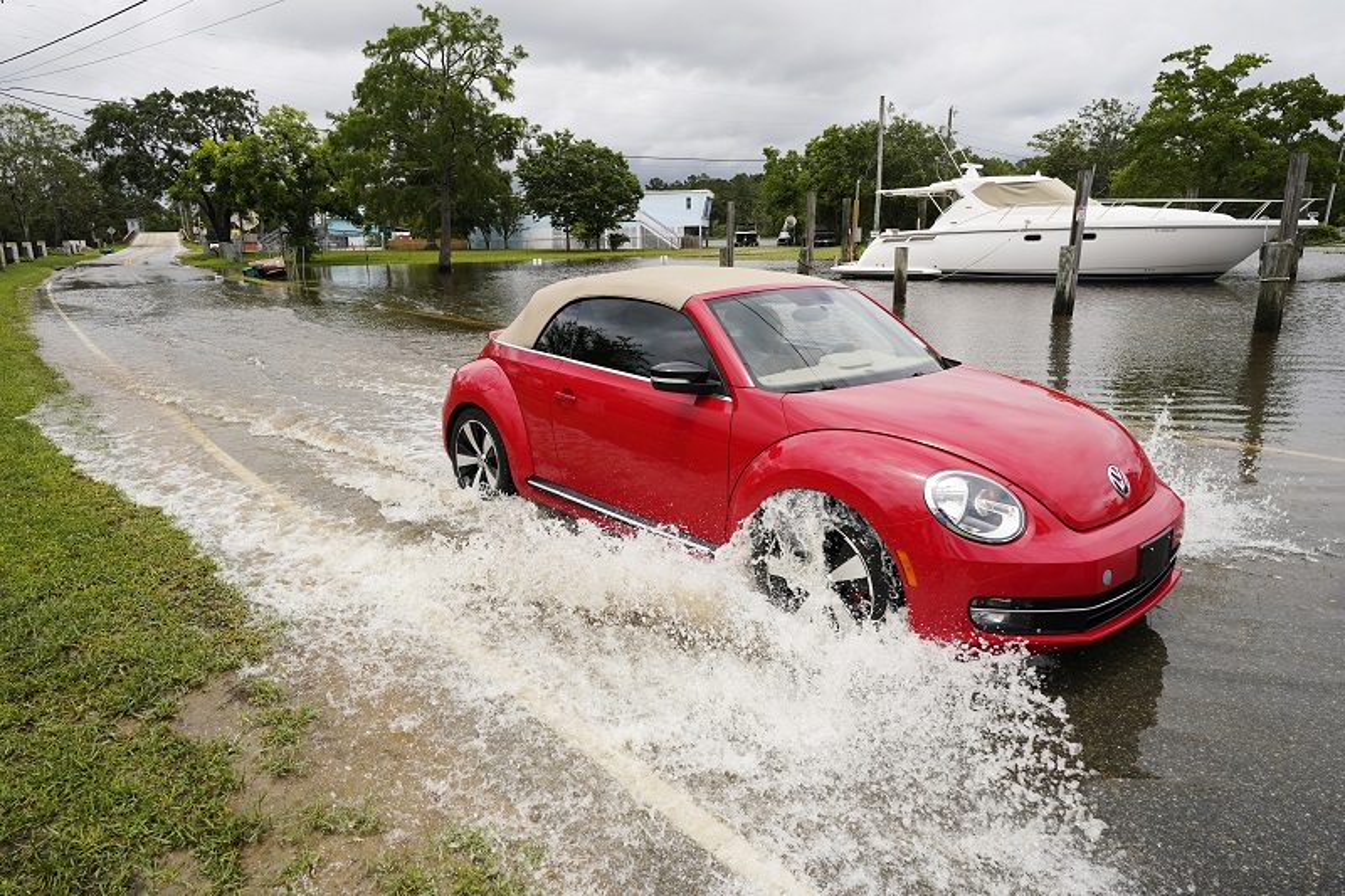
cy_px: 448
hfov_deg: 78.6
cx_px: 672
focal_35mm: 22
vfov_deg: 57.2
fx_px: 822
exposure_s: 1/1600
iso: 400
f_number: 6.3
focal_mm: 22
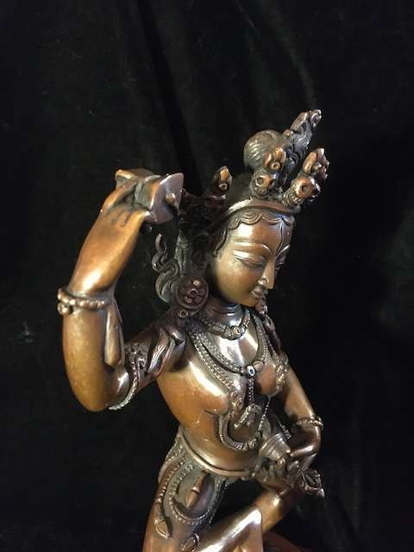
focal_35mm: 29
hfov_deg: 48.2
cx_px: 207
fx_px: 462
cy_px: 276
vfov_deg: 61.7
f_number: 2.2
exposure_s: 1/17
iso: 1250
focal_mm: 4.15
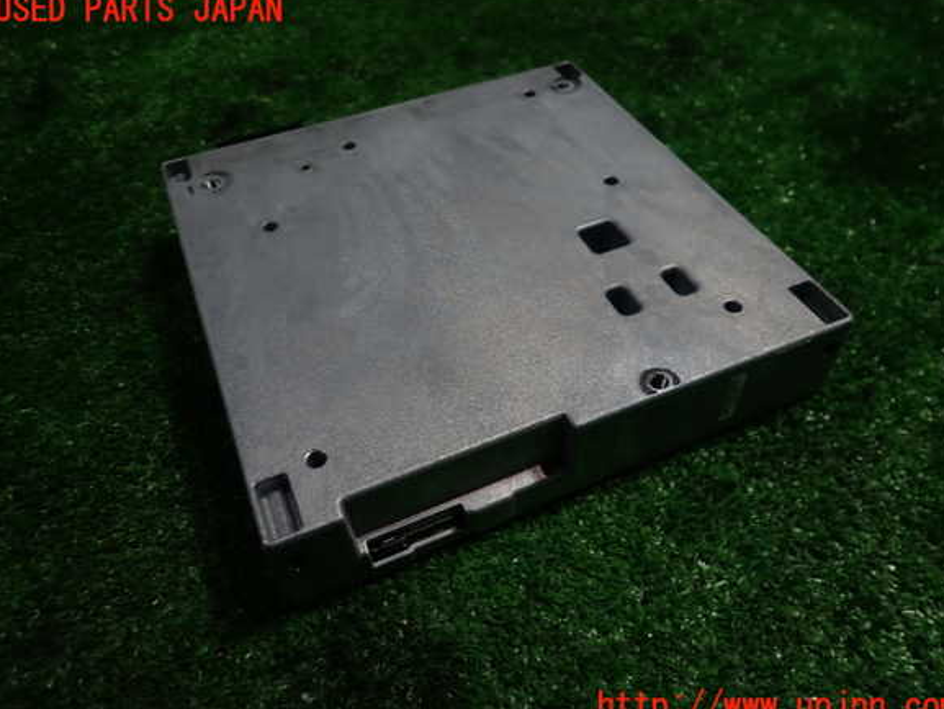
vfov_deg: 53.1
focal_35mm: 26
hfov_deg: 67.3
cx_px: 476
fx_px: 709
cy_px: 359
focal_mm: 4.5
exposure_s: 1/60
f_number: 2
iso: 100
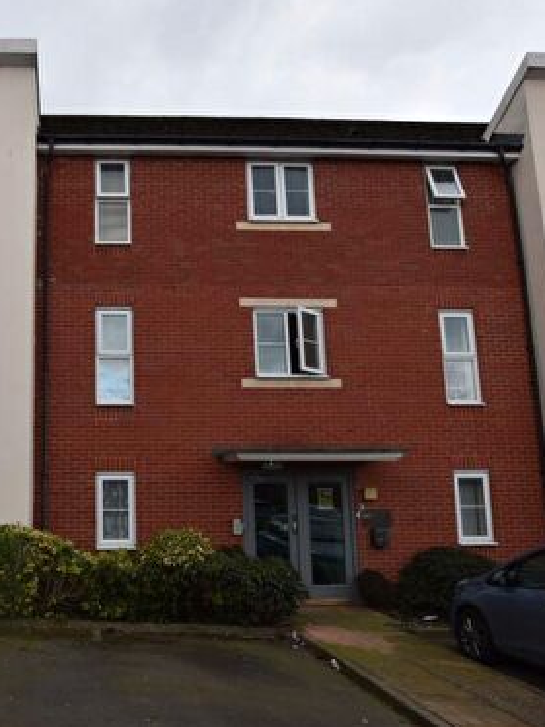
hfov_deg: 47.5
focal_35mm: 27
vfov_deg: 65.1
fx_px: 567
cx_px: 84
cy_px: 413
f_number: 6.3
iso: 100
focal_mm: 10
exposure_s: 1/200
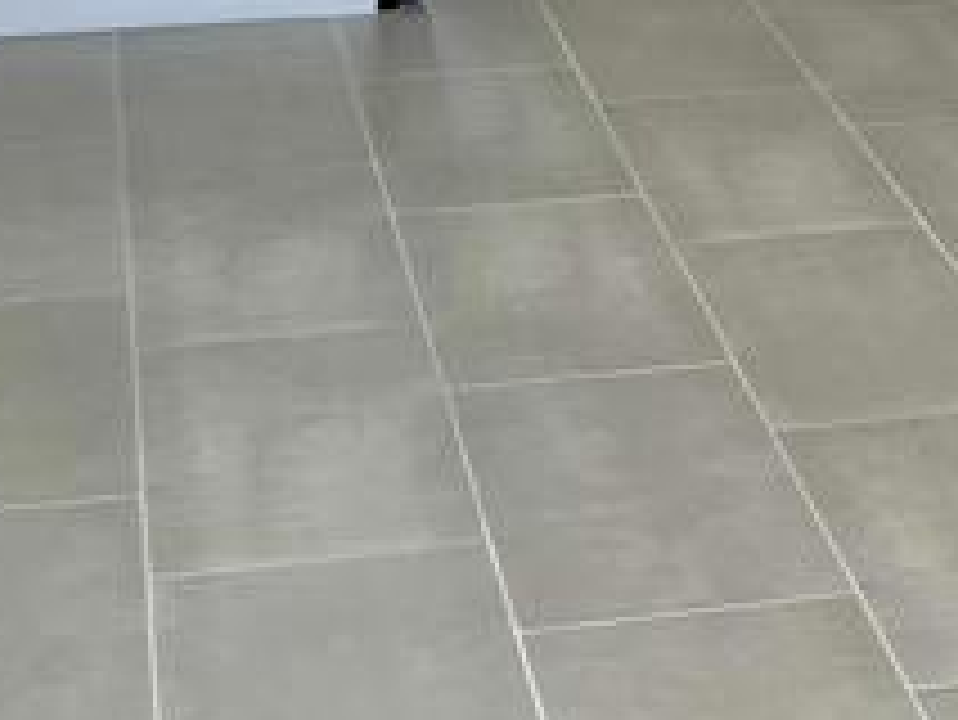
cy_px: -986
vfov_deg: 10.3
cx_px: 1156
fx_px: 3461
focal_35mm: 125
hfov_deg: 15.2
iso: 64
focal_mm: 5.1
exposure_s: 1/122
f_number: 1.6
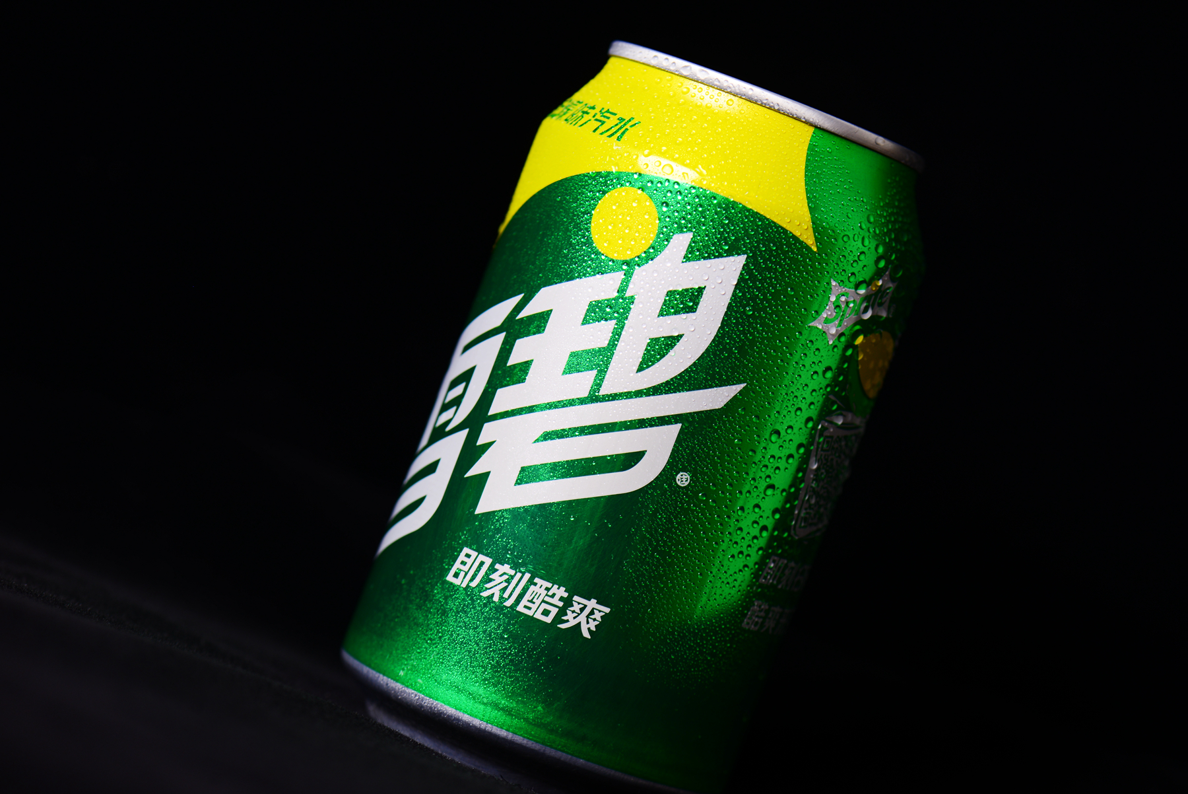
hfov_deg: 19.4
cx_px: 594
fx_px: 3467
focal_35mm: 105
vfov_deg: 13.1
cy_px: 397
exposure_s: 1/8
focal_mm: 105
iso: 200
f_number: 6.3
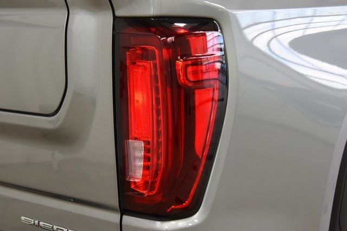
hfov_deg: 27.0
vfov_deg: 18.2
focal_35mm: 75
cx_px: 174
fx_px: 723
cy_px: 116
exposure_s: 1/60
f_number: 5
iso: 1600
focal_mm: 50
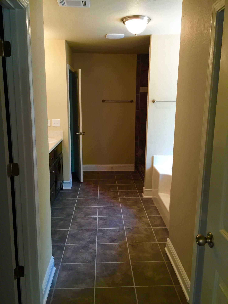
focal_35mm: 29
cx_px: 114
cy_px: 152
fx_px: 255
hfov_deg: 48.2
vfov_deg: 61.7
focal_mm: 4.15
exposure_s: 1/30
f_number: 2.2
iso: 64
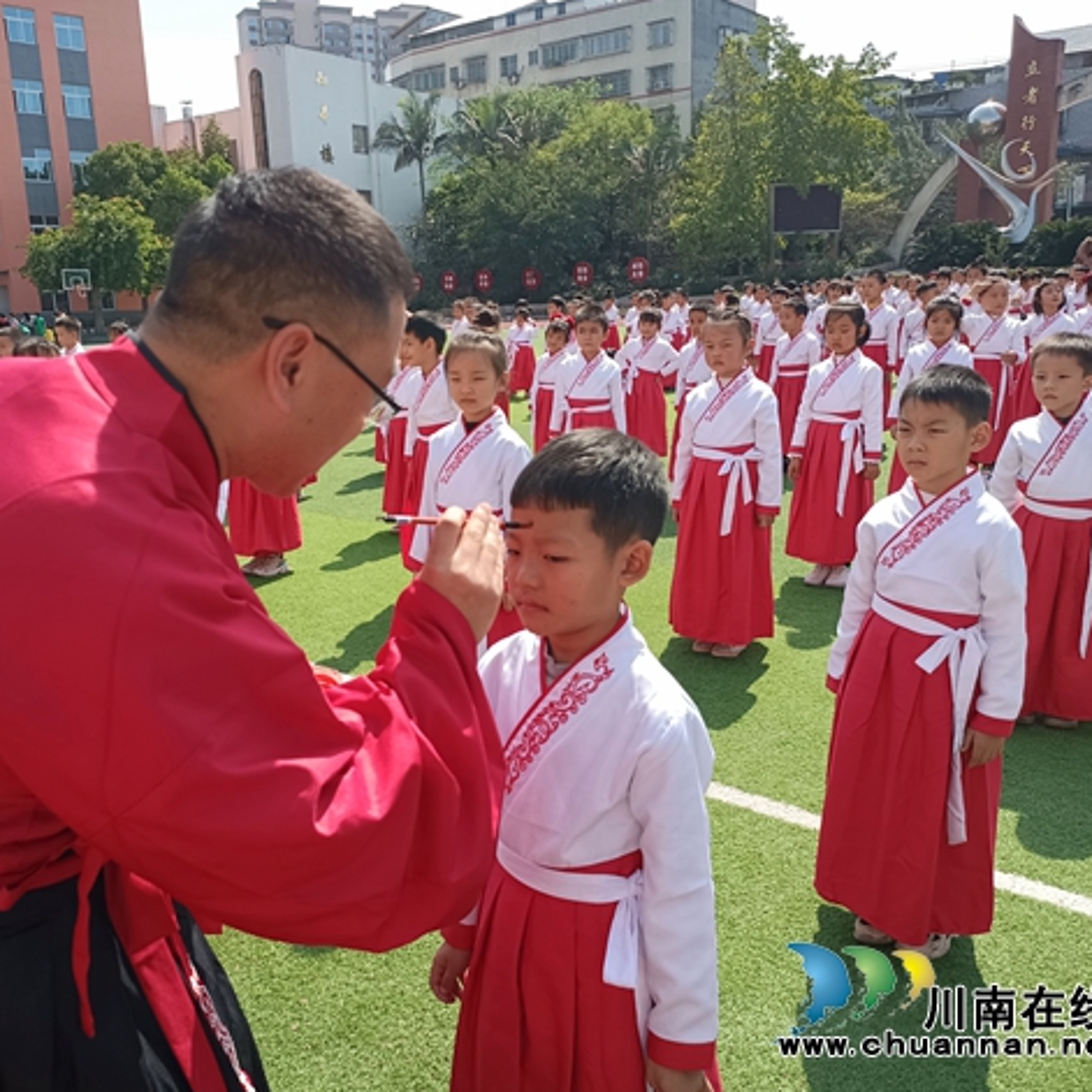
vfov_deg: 54.0
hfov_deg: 53.7
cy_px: 554
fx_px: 1071
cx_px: 450
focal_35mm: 30
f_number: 1.79
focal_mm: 4.75
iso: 100
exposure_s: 1/590
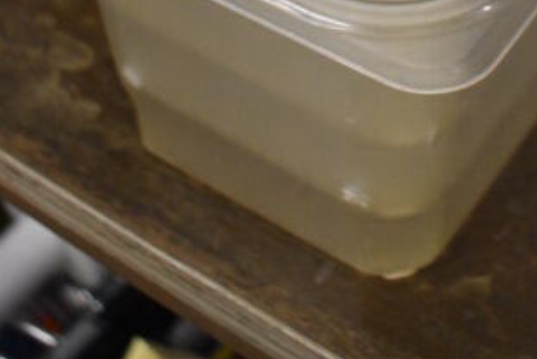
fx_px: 1314
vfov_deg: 13.9
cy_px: -279
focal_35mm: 88
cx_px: 402
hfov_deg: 22.9
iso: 1800
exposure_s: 1/125
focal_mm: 20
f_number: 3.5
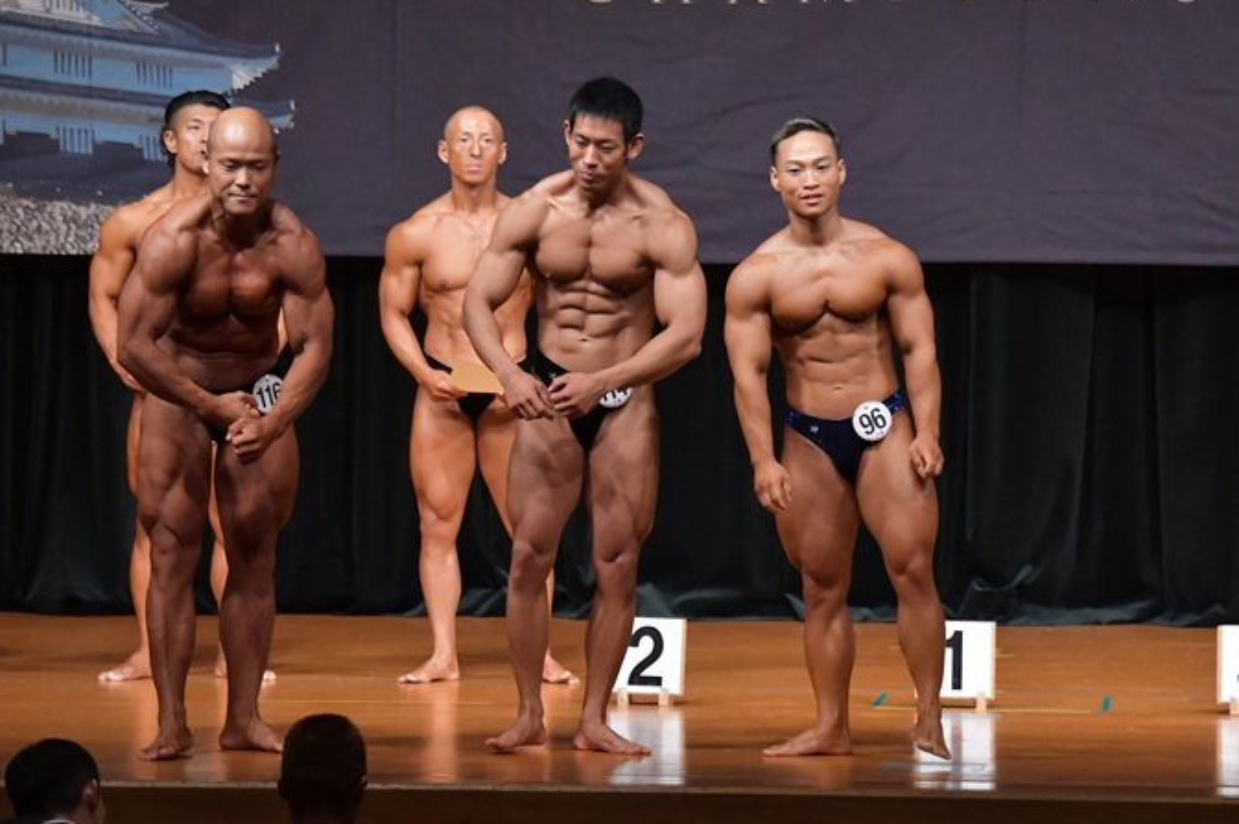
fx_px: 8013
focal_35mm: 233
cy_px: 389
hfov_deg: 8.8
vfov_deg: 5.9
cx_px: 593
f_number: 5.6
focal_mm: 135
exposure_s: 1/400
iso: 6400
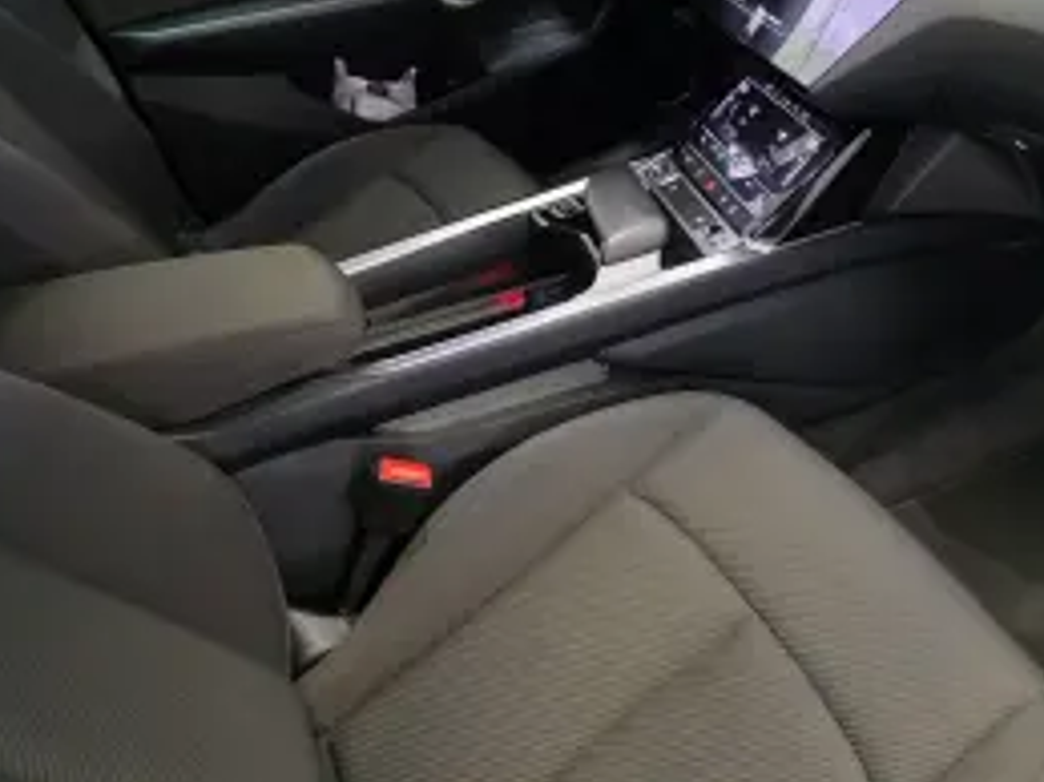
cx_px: 625
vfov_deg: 43.4
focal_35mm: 32
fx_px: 965
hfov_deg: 56.4
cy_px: 250
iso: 1600
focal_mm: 6.3
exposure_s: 1/100
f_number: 1.7
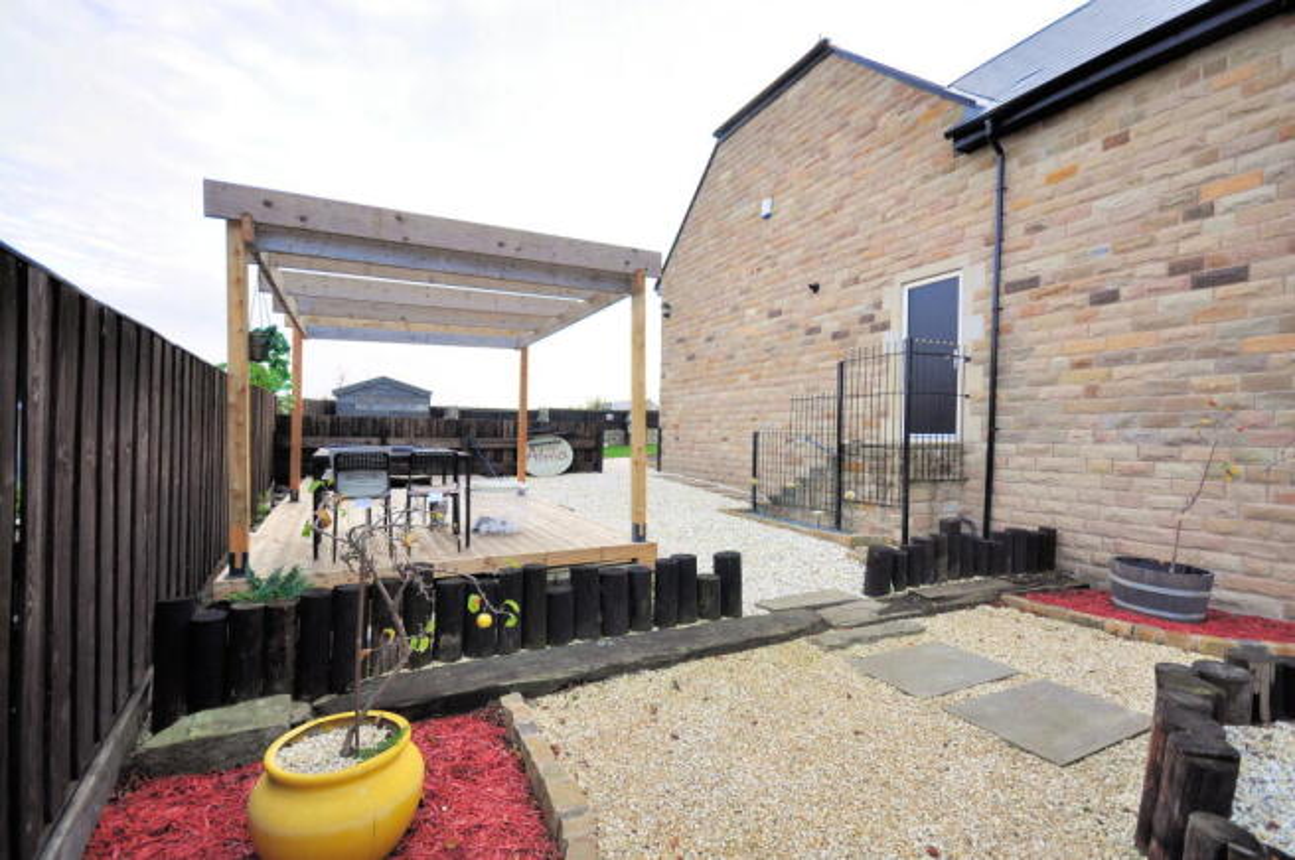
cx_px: 648
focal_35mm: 16
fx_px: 593
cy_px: 430
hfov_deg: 95.0
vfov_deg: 71.9
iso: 200
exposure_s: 1/50
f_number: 6.3
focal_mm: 11
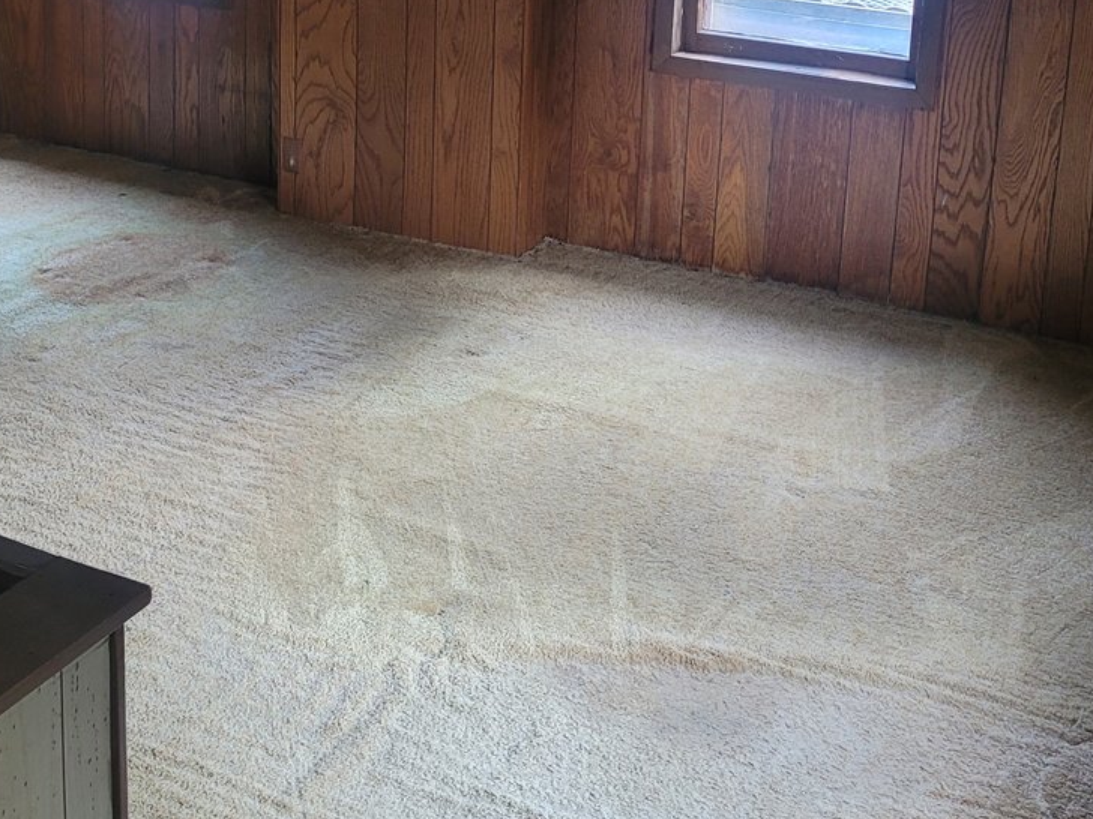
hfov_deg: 35.4
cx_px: 442
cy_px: 89
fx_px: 1705
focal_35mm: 54
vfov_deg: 26.2
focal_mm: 5.4
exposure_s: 1/40
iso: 160
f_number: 1.8
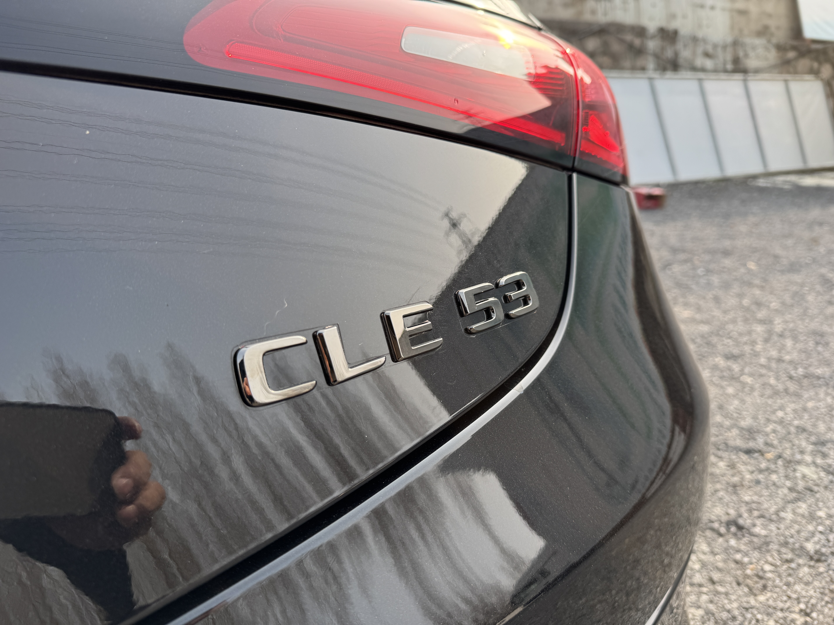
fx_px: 578
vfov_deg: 56.8
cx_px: 417
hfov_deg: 71.6
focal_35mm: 24
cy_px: 312
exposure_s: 1/864
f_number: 1.78
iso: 80
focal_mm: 6.76
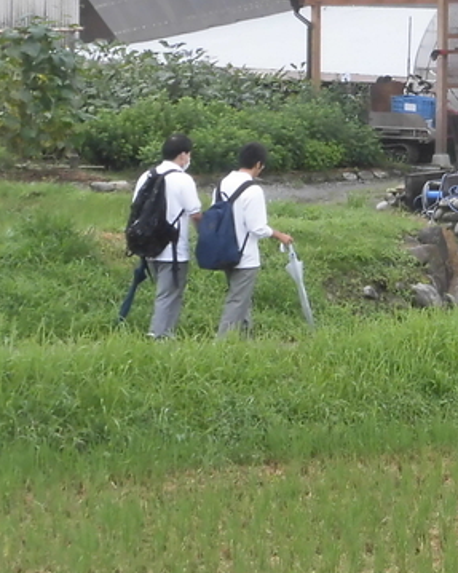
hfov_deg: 4.5
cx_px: 713
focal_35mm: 339
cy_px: 32
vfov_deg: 5.7
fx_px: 5746
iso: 125
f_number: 4.8
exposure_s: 1/100
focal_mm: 18.63
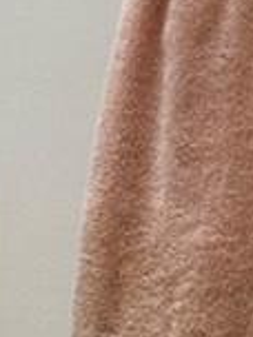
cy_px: 572
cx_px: -229
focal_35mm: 190
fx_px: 1852
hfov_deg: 7.5
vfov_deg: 9.9
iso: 125
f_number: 1.78
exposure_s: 1/60
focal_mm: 6.86
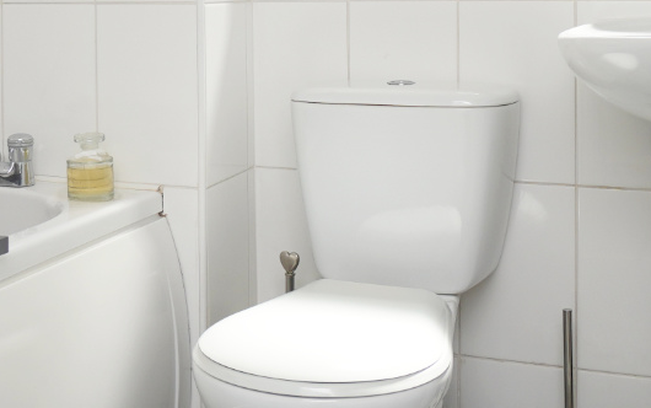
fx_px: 1047
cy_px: -2
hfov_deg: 34.3
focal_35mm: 59
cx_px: 233
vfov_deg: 21.3
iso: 125
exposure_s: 1/160
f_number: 4
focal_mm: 10
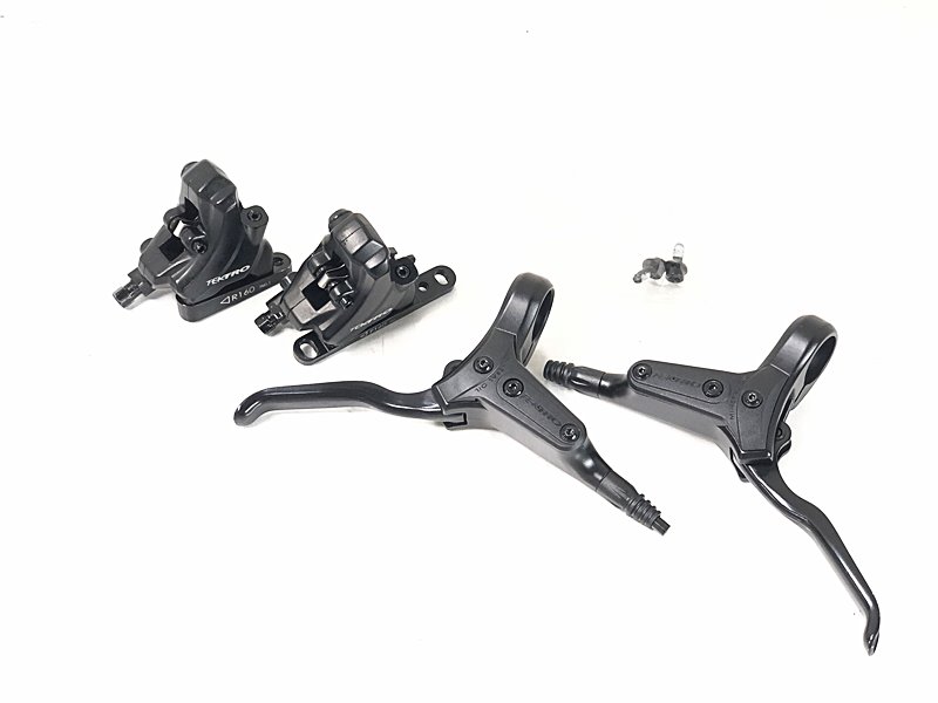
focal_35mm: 52
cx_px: 469
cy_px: 352
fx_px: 1409
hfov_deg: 36.8
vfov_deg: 28.0
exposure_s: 1/25
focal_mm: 6
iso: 160
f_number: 2.4
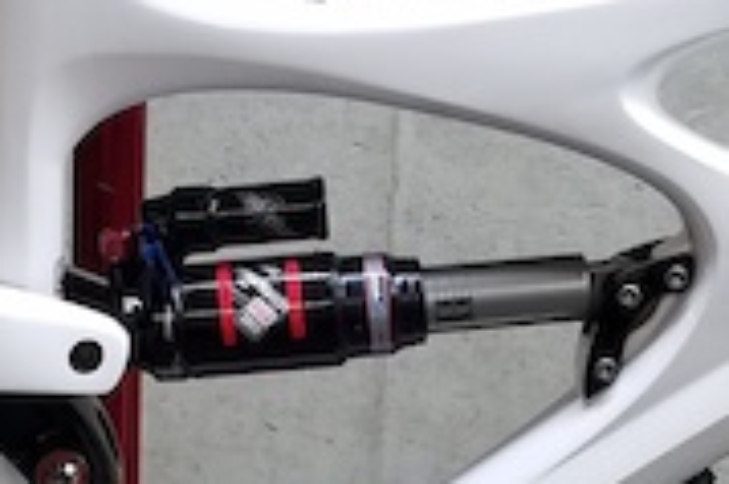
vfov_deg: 11.3
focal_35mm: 121
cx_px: 224
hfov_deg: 16.9
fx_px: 2448
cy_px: 191
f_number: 1.7
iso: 100
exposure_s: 1/60
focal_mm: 4.2
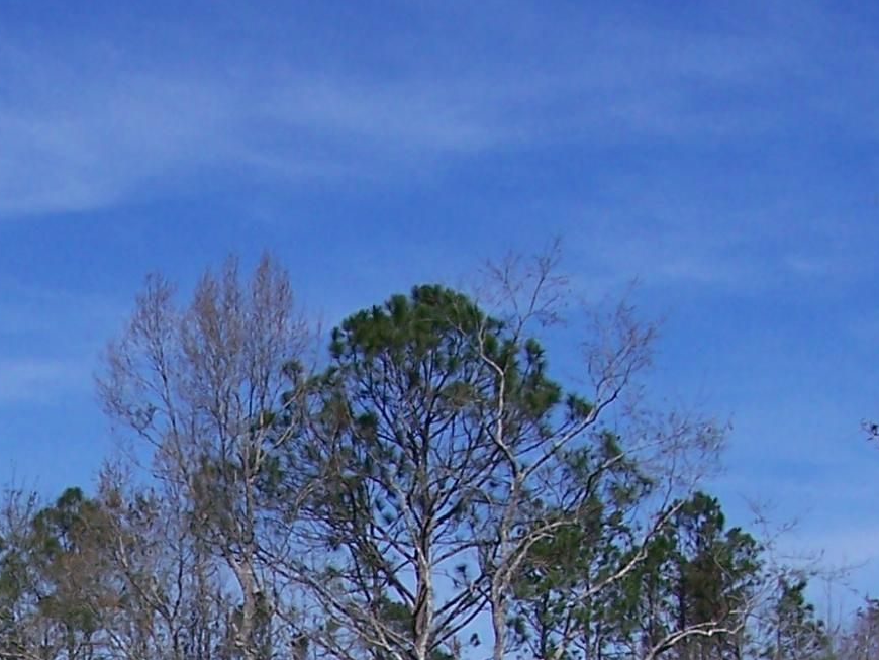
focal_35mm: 131
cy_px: 1070
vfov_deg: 10.8
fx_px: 3327
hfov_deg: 14.9
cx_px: 78
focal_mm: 6.3
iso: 64
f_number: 4
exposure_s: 1/800
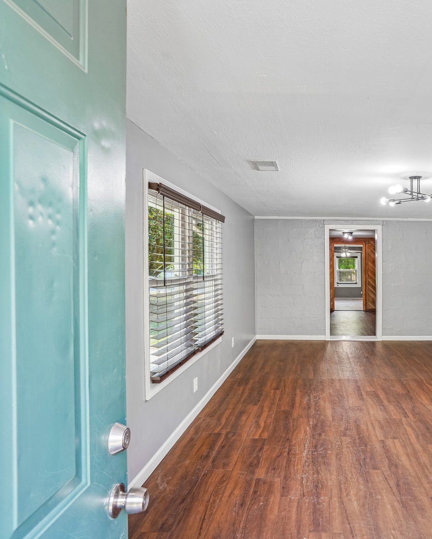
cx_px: 330
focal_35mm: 23
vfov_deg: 72.6
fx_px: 368
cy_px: 270
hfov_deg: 57.4
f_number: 8
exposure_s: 1/10
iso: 400
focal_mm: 16
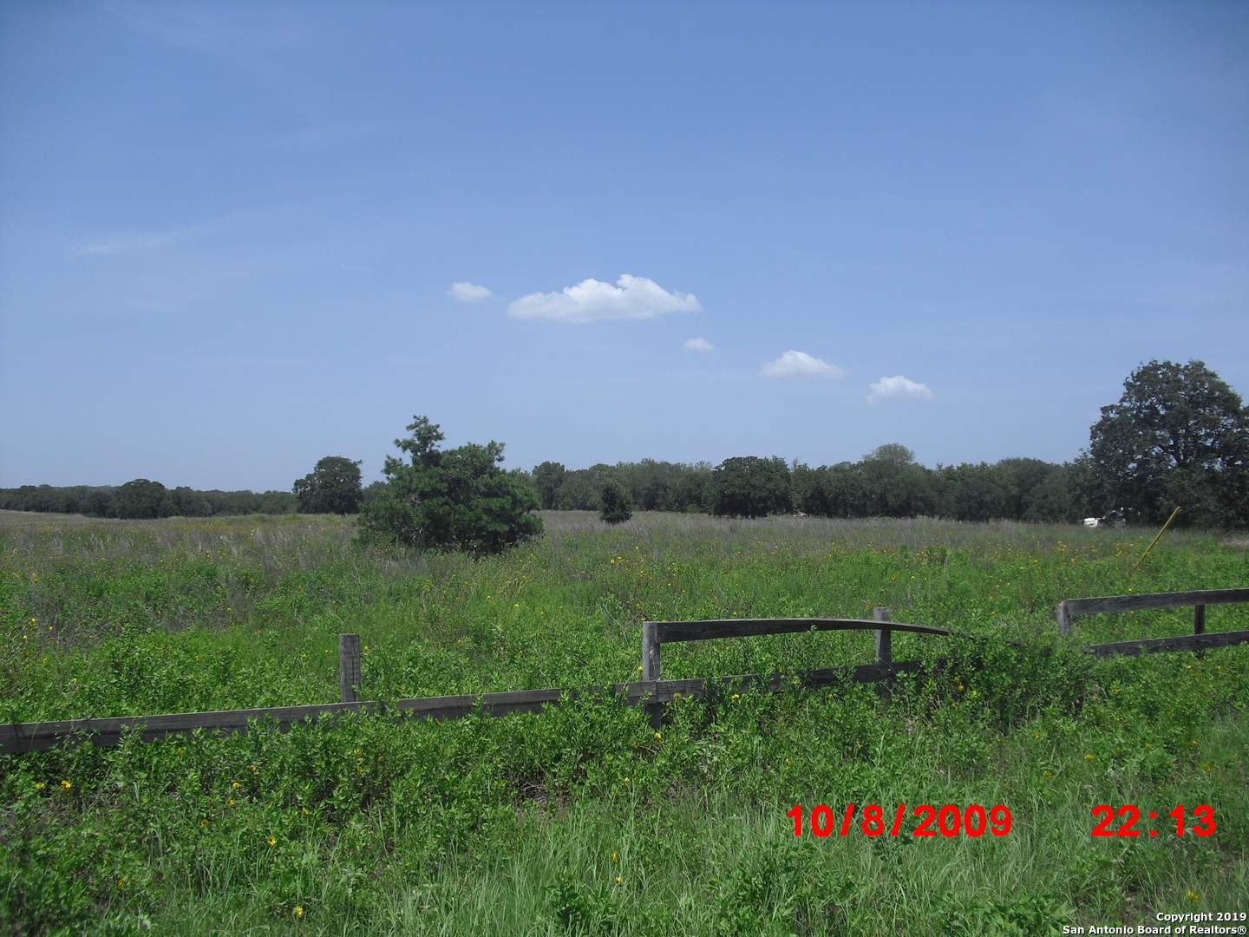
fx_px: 1299
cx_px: 624
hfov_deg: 51.4
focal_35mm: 36
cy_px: 468
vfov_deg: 39.7
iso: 64
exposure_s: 1/200
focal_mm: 6.3
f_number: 7.8
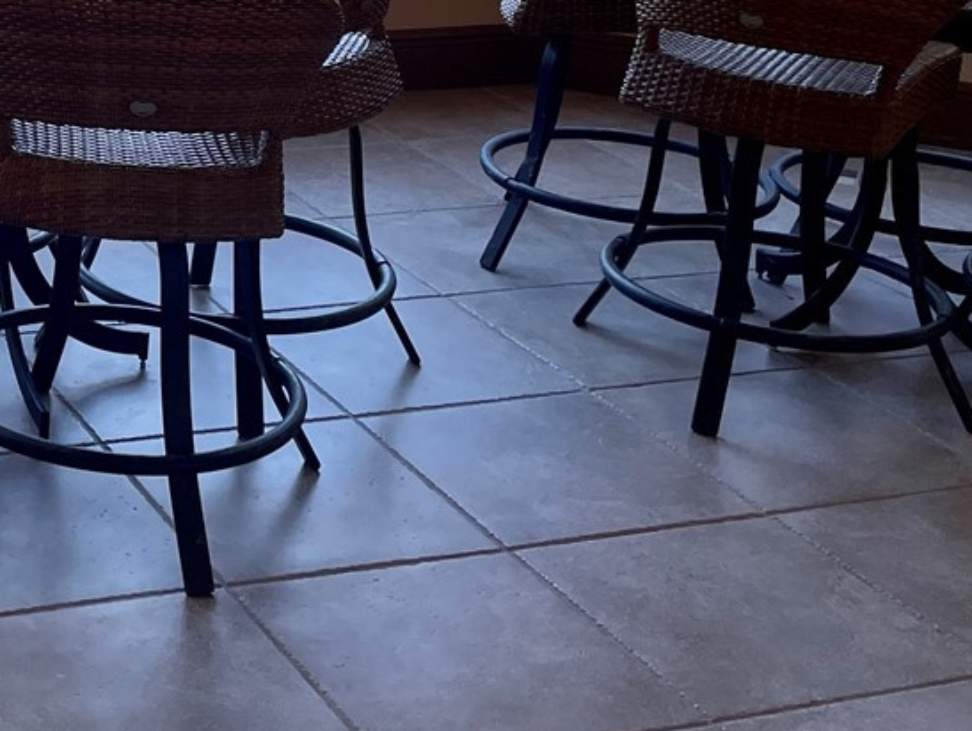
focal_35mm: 76
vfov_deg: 18.0
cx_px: -105
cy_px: -238
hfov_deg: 23.9
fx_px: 2135
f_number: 1.6
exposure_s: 1/132
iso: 32
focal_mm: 4.2
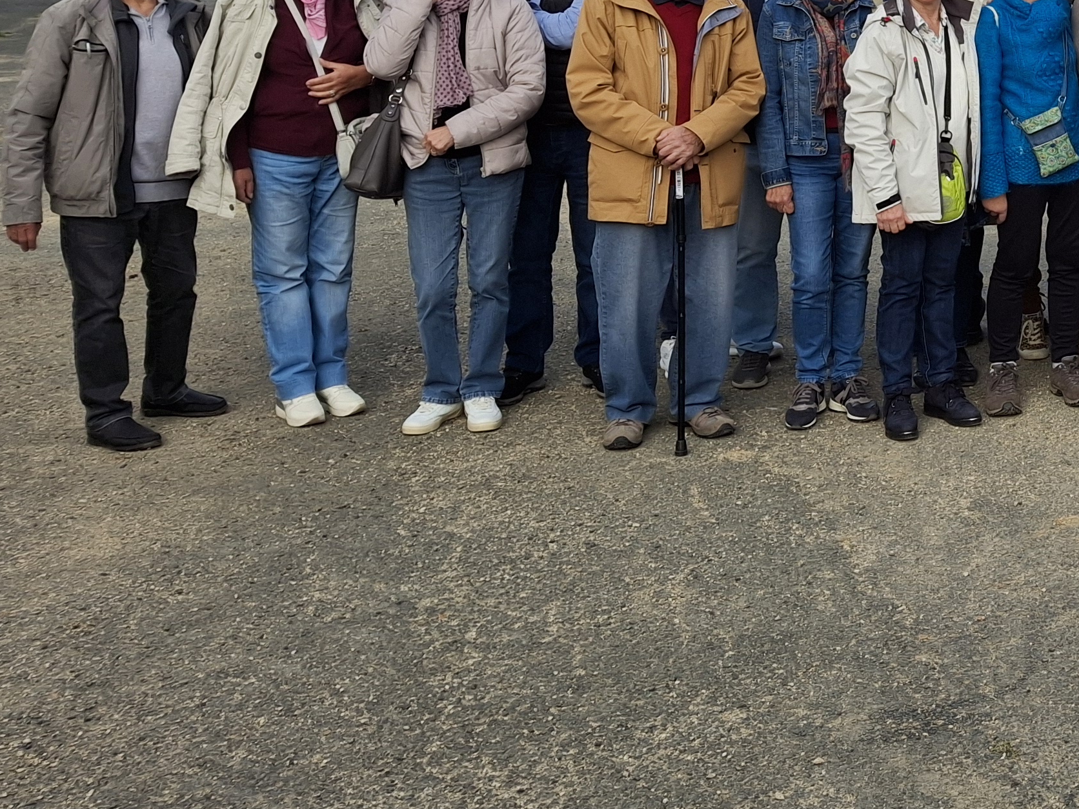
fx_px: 1901
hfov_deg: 28.4
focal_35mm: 61
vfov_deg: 22.7
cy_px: -78
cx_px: 1222
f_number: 1.8
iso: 25
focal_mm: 4.69
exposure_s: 1/464
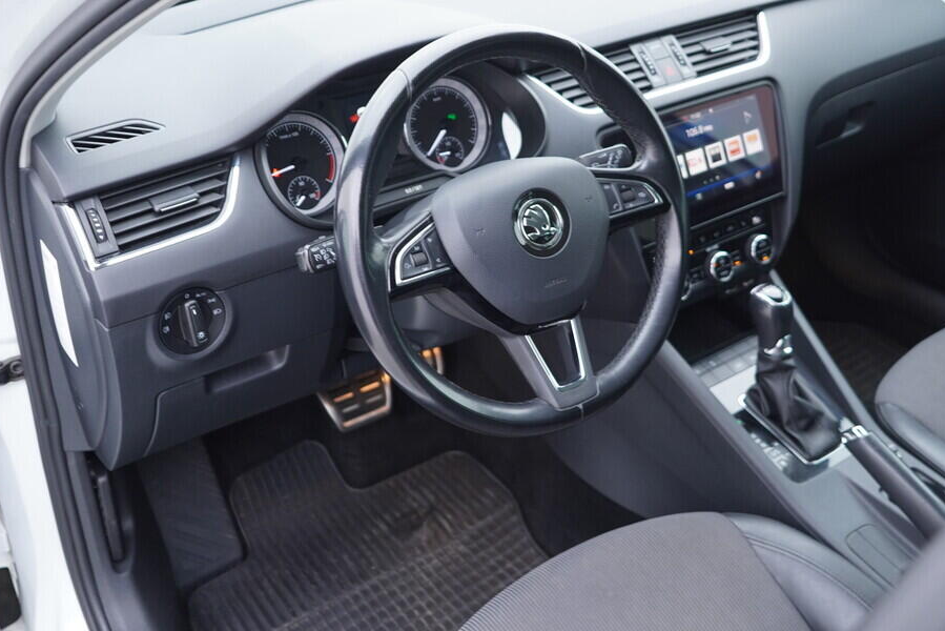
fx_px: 1077
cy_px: 283
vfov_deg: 32.6
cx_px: 529
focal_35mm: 41
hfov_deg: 47.3
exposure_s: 1/40
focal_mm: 24
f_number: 2.8
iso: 320
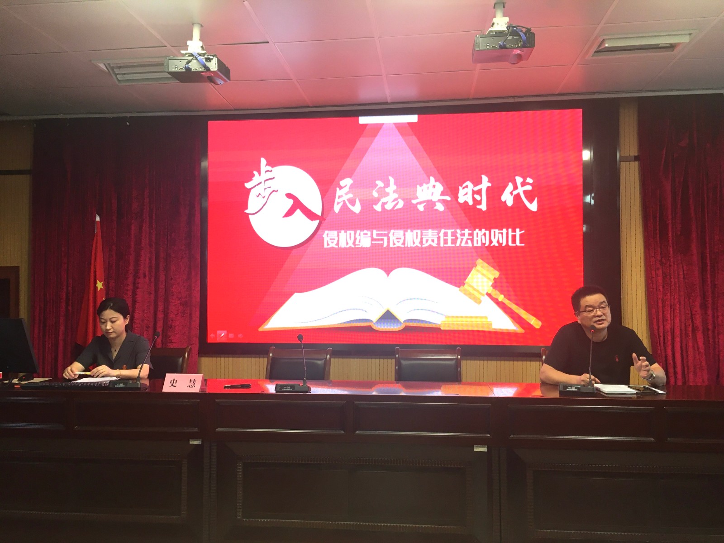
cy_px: 272
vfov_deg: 48.2
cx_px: 362
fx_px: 607
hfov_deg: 61.7
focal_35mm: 29
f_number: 2.2
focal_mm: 4.15
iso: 32
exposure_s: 1/33
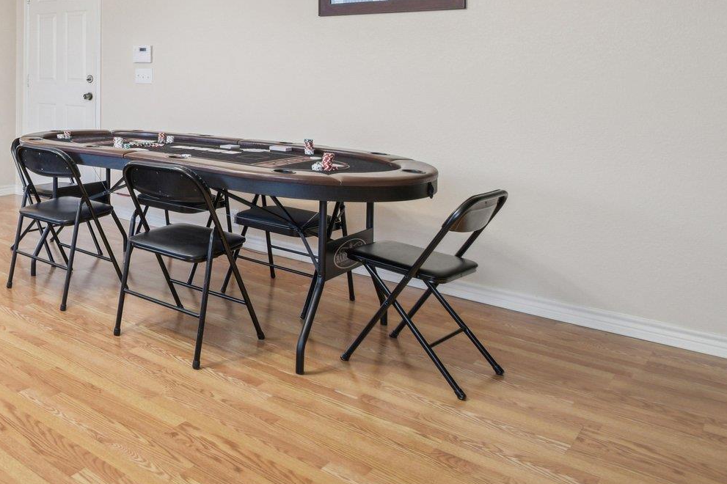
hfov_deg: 49.8
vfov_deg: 39.0
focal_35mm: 31
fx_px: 626
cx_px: 10
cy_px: 41
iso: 400
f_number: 8
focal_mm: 10
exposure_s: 1/6
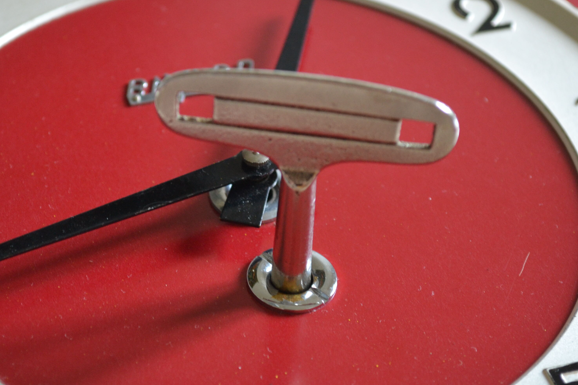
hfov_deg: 17.5
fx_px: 1878
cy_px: 183
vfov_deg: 11.7
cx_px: 257
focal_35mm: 117
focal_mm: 50
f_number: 5.6
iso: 720
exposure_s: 1/15
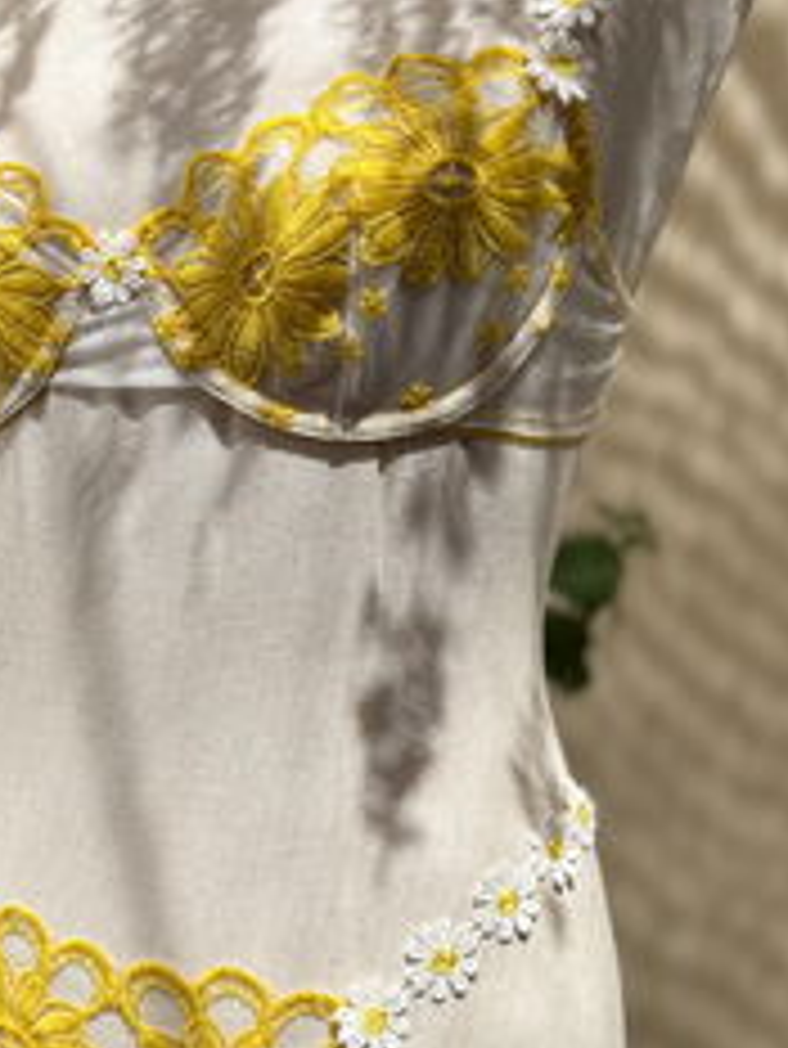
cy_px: 461
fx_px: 1668
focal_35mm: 55
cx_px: 293
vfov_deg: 34.9
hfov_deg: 26.5
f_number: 1.78
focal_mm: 6.76
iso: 80
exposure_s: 1/2370
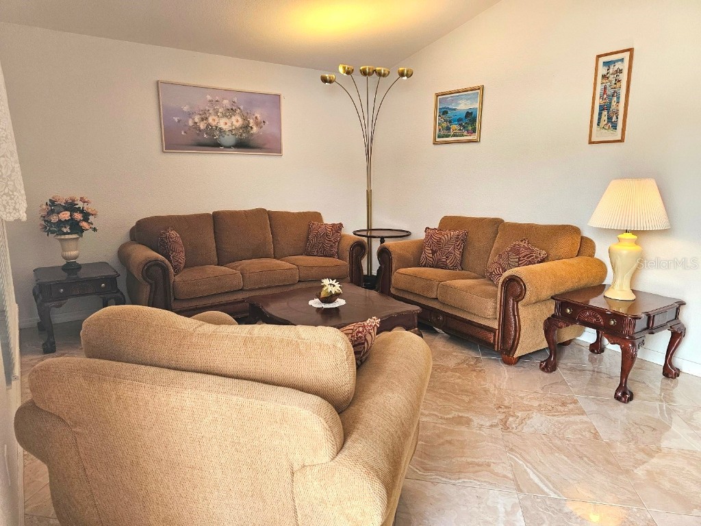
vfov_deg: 58.9
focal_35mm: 23
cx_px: 350
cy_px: 263
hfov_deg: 73.9
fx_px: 466
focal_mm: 6.3
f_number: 1.7
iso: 200
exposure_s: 1/120
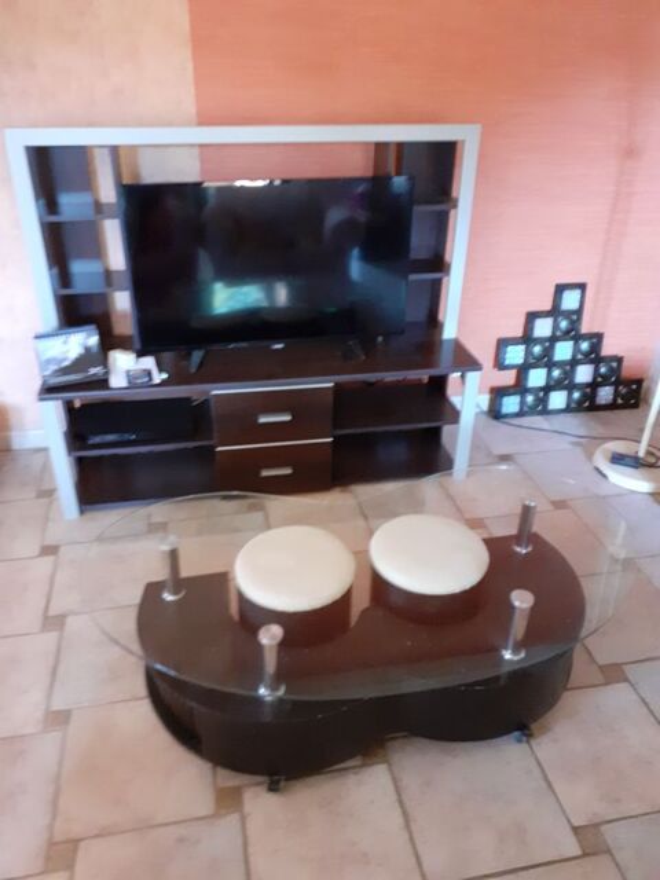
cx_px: 330
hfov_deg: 51.4
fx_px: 686
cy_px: 440
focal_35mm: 27
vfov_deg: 65.3
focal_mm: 3.6
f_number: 1.9
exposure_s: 1/20
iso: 640
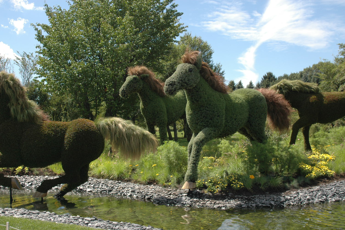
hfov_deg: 42.4
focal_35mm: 46
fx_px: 445
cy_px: 115
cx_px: 172
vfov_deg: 28.9
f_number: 6.3
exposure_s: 1/500
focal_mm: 31
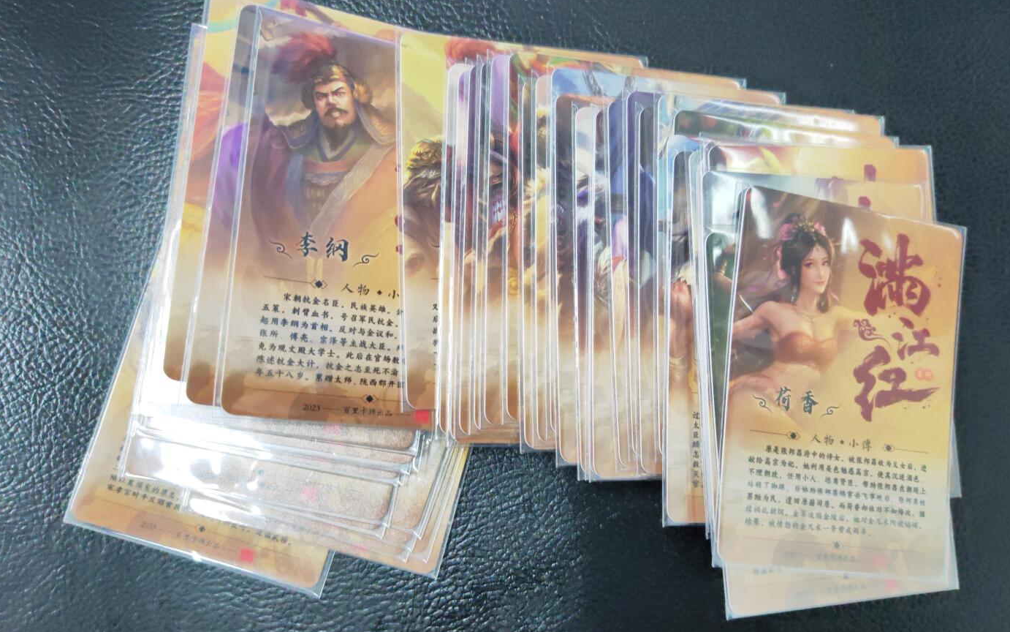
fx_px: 798
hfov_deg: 64.6
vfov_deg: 43.0
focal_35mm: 29
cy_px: 363
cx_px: 507
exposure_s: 1/100
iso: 800
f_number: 1.8
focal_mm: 5.53
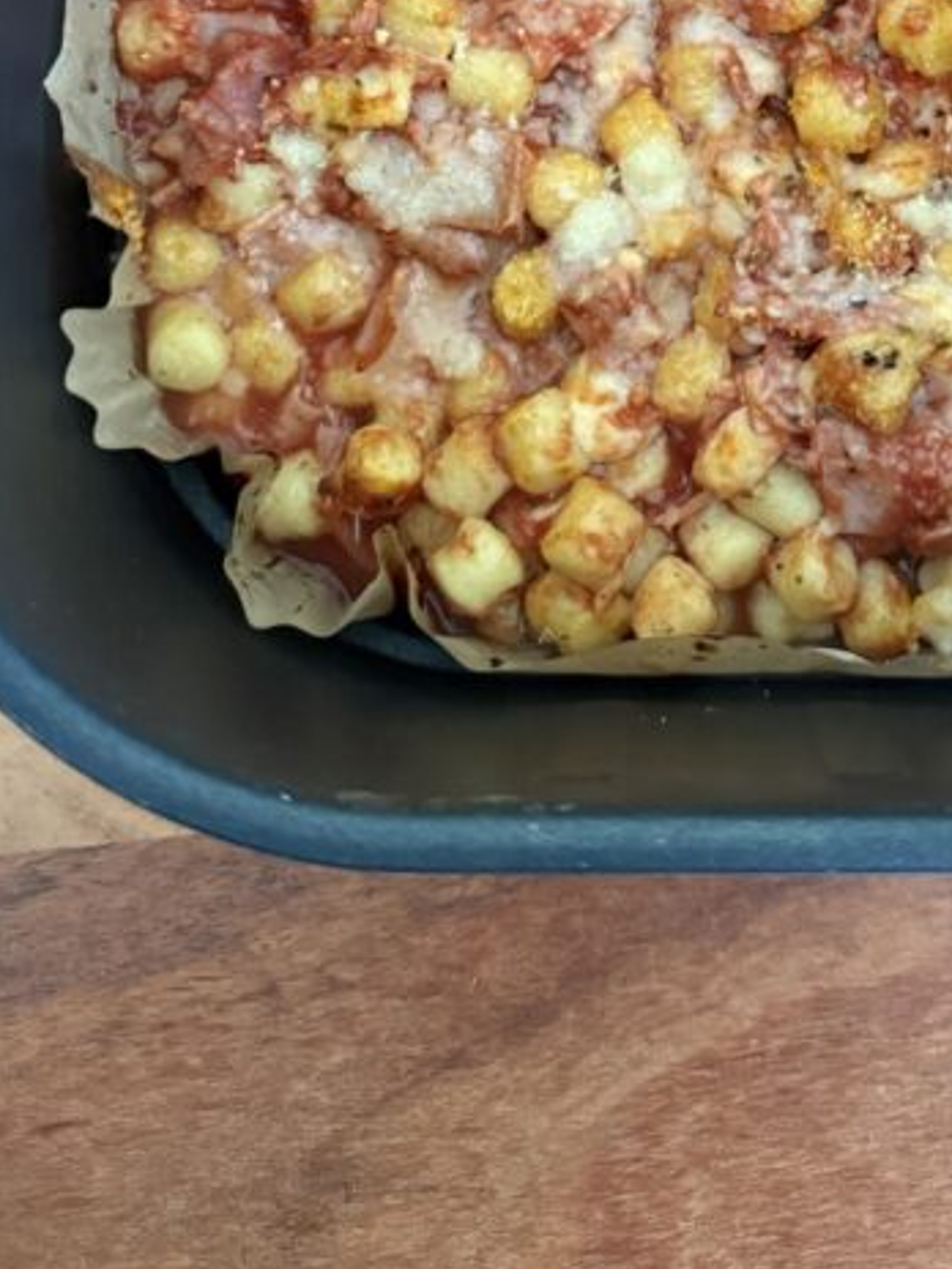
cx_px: 736
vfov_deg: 32.9
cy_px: -33
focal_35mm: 53
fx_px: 1943
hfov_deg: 27.1
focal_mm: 6.76
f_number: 1.78
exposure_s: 1/40
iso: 1000
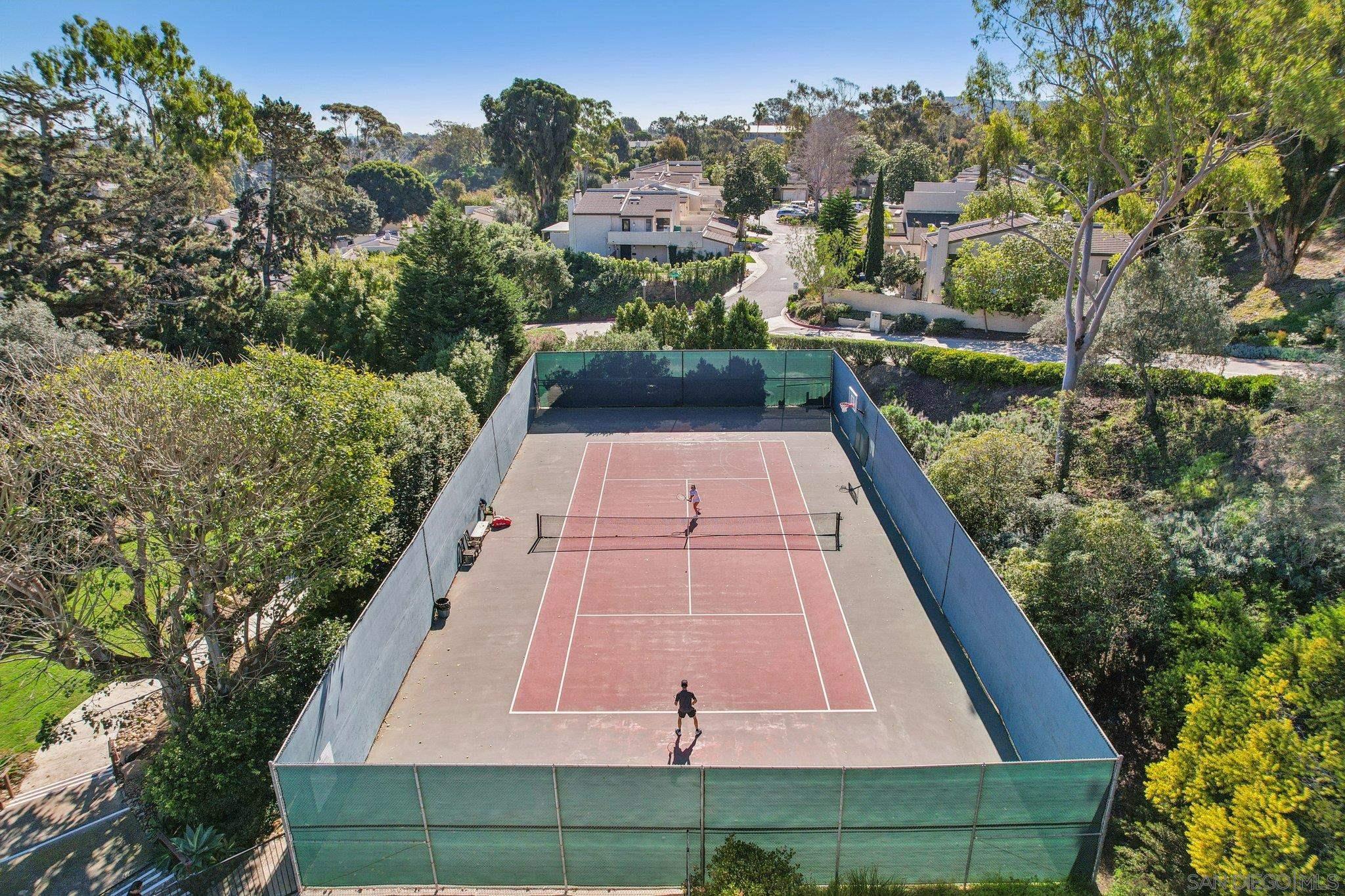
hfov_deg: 78.6
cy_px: 448
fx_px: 822
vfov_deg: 57.2
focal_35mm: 22
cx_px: 672
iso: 100
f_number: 2.8
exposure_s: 1/1000
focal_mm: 8.4
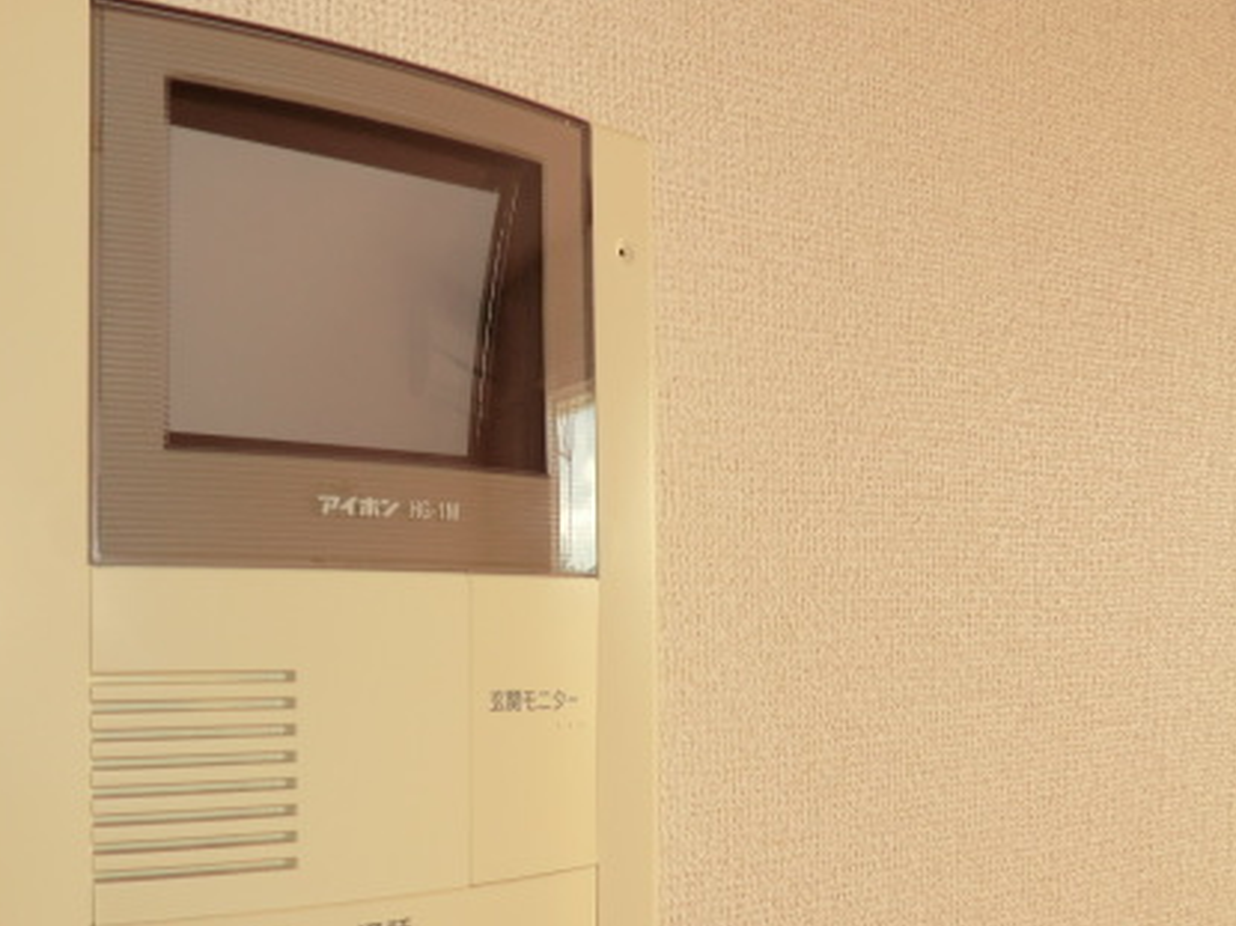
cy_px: 640
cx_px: 453
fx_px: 1321
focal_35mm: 37
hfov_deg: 49.6
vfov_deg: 38.1
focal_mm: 4.3
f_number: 3.2
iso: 100
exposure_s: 1/60
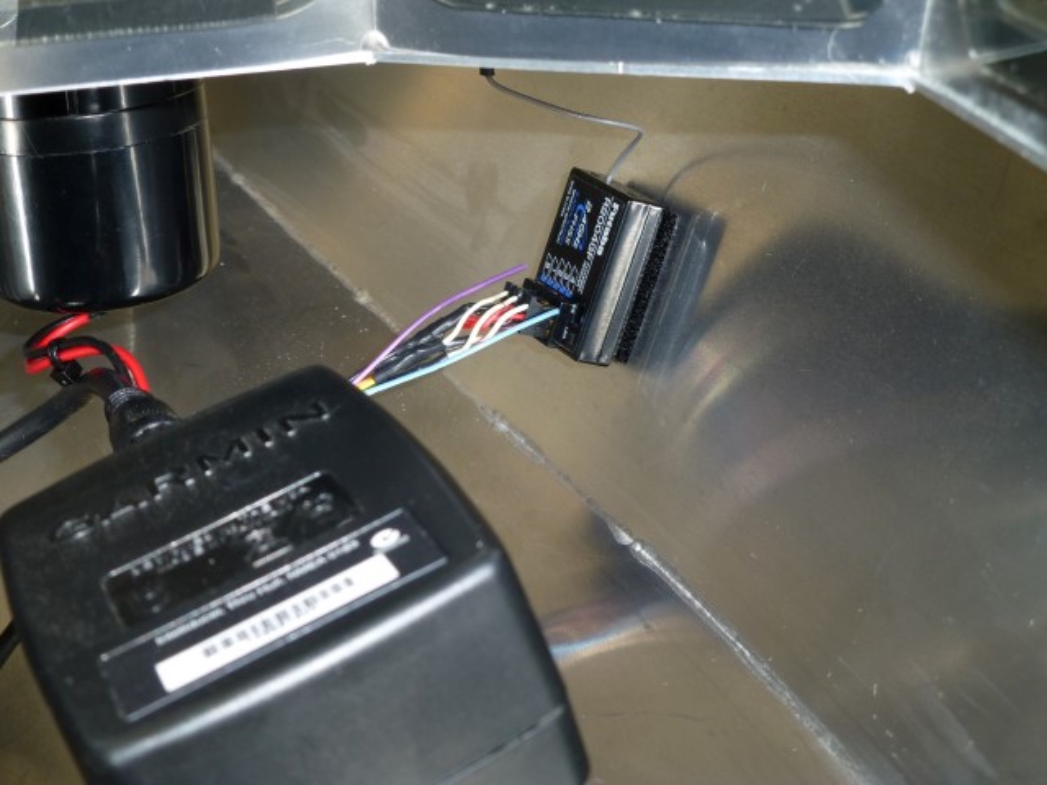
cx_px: 524
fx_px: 1996
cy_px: 392
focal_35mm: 66
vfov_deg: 22.3
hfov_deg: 29.4
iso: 100
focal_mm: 11.7
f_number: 4.9
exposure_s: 1/60
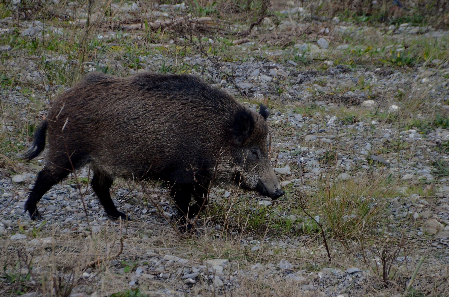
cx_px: 224
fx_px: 5041
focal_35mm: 405
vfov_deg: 3.4
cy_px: 148
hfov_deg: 5.1
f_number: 9
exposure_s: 1/320
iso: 2000
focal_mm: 270
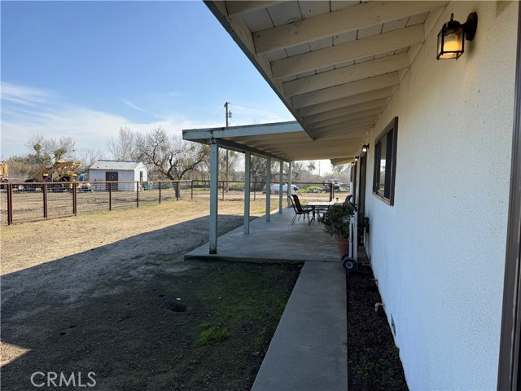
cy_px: 196
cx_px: 260
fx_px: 361
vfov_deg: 56.8
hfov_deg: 71.6
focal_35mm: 24
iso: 80
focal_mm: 6.76
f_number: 1.78
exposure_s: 1/2801
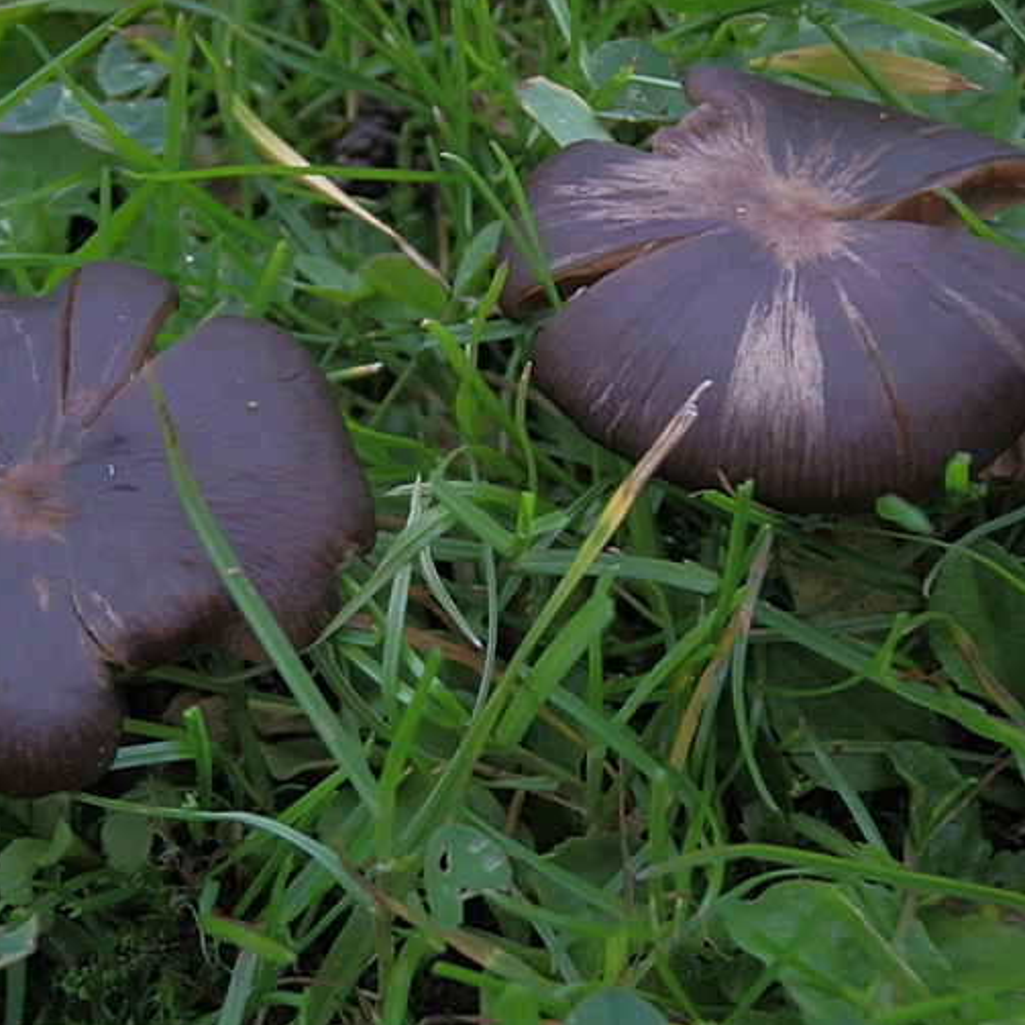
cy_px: 489
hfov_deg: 32.7
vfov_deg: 32.8
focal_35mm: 52
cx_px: 440
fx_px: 1742
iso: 250
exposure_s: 1/320
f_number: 3.9
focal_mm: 6.7
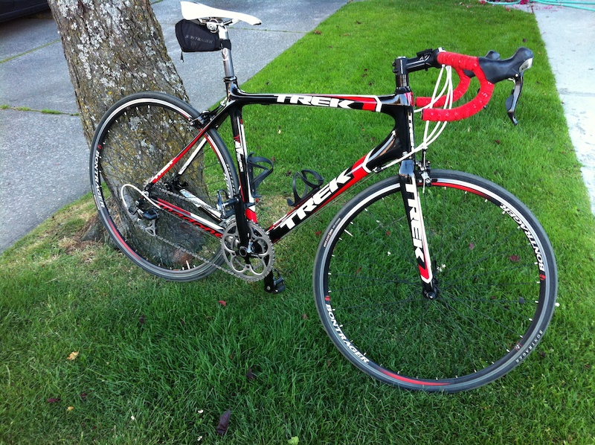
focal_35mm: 35
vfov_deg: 40.6
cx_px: 298
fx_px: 601
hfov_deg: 52.7
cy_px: 222
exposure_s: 1/15
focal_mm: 3.85
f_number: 2.8
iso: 100
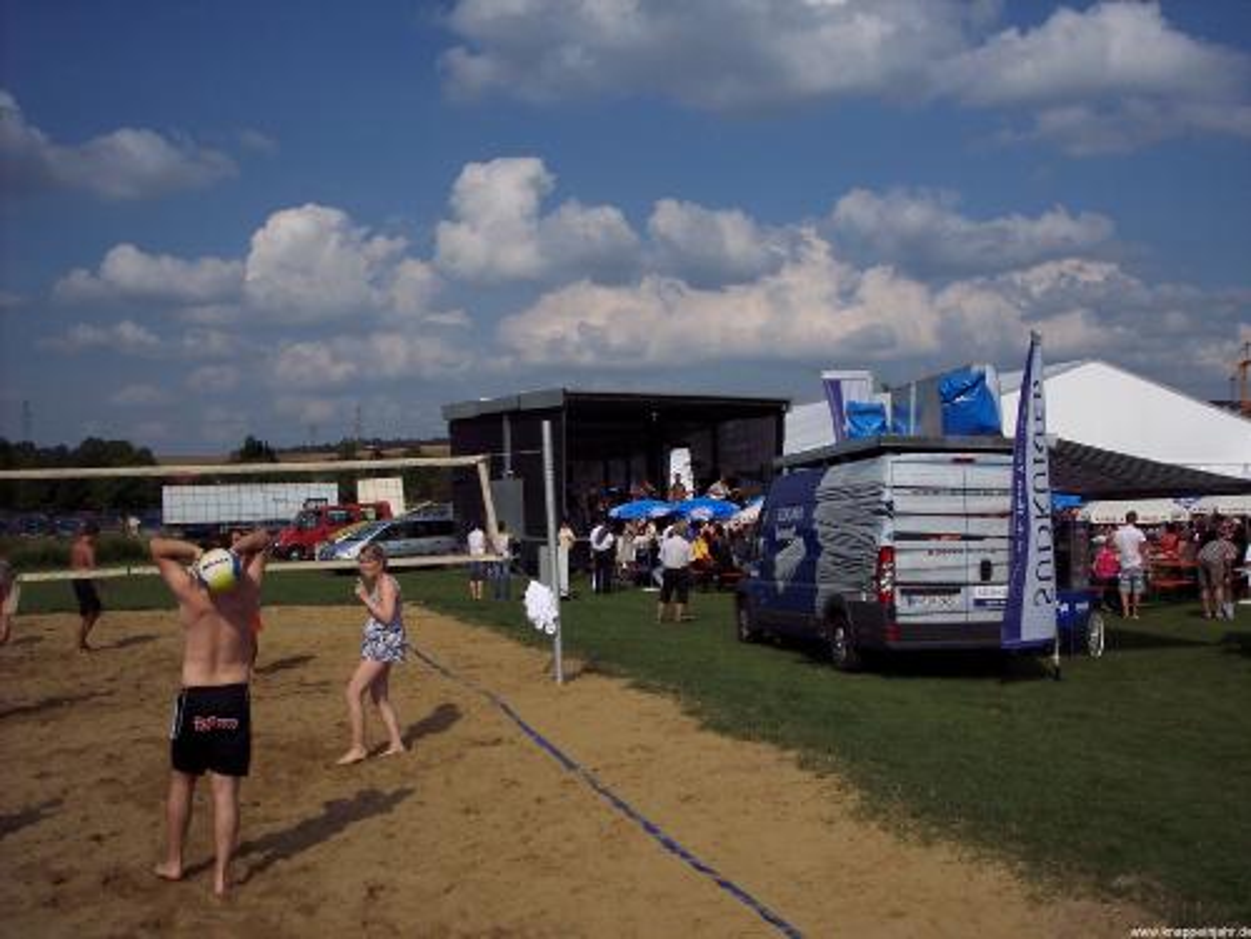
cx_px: 626
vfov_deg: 36.8
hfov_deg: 47.9
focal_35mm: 39
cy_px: 470
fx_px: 1409
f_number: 5.6
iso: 100
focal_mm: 8
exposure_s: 1/1000
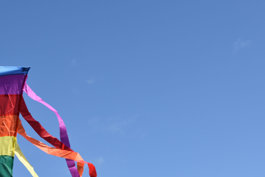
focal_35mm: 88
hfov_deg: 23.1
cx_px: 115
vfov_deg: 15.5
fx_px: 648
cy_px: 112
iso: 200
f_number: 9
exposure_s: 1/320
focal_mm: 48
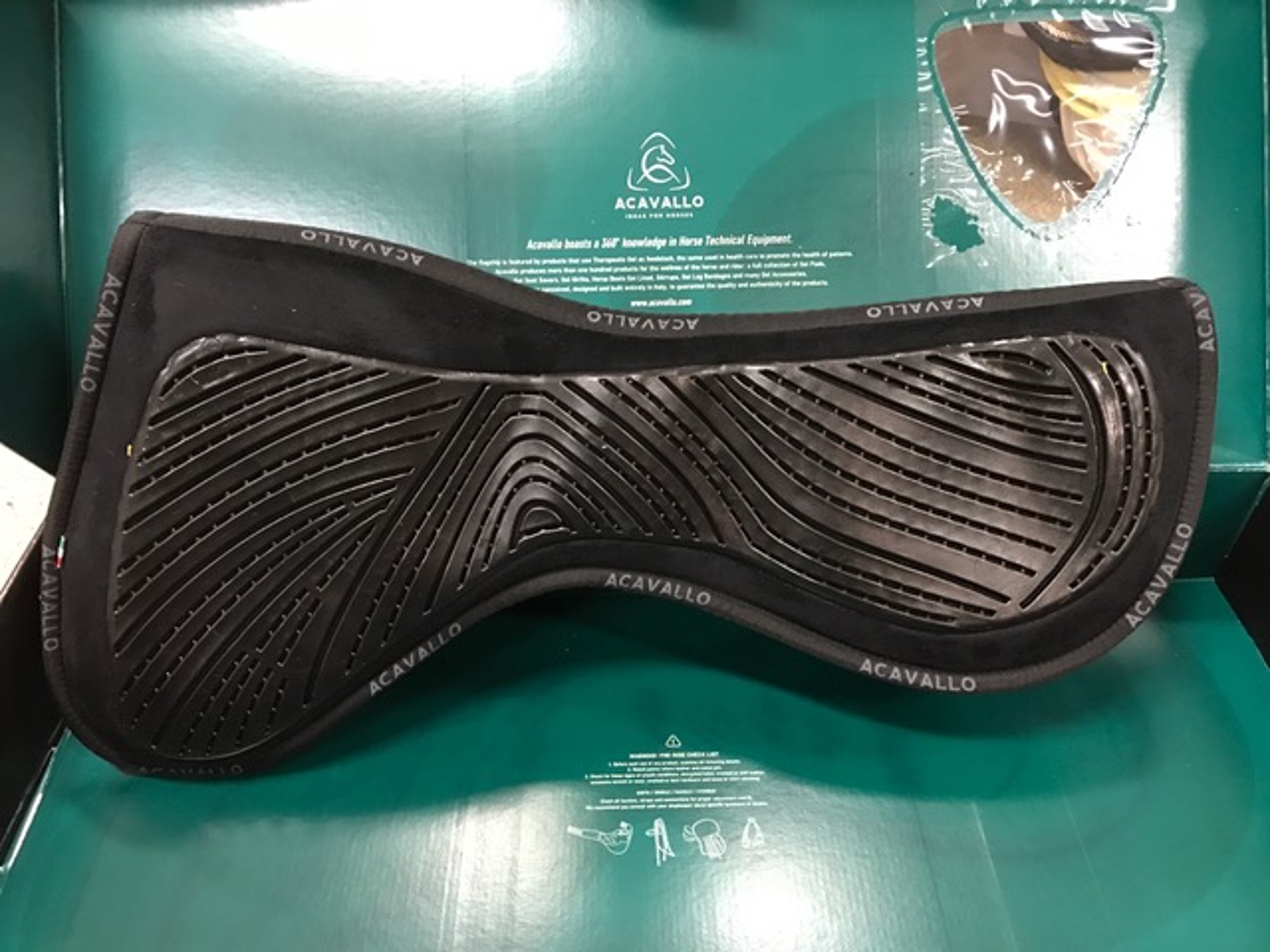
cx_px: 635
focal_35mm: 28
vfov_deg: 49.7
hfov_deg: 63.4
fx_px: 1027
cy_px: 476
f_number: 1.8
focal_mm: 3.99
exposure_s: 1/14
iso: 100
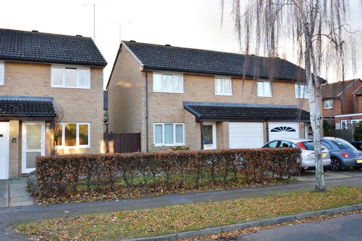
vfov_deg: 41.0
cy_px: 117
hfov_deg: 58.7
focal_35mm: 32
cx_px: 190
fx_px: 321
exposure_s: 1/80
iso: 100
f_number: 4.2
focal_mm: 20
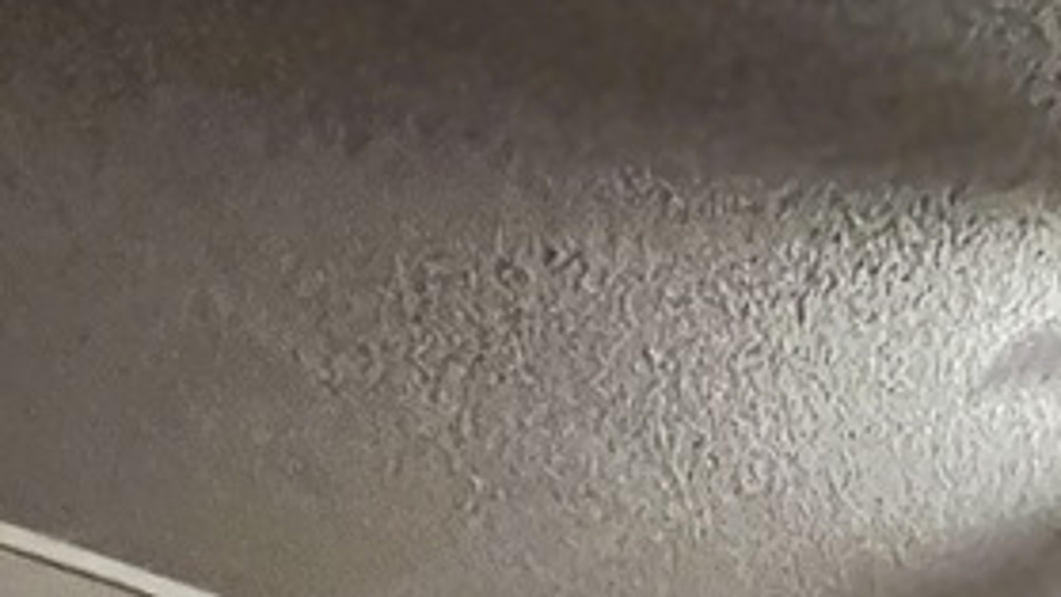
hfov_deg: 29.0
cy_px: 1742
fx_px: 2054
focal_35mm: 73
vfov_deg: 11.2
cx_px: 548
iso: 1000
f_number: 1.8
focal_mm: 1.57
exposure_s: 1/40
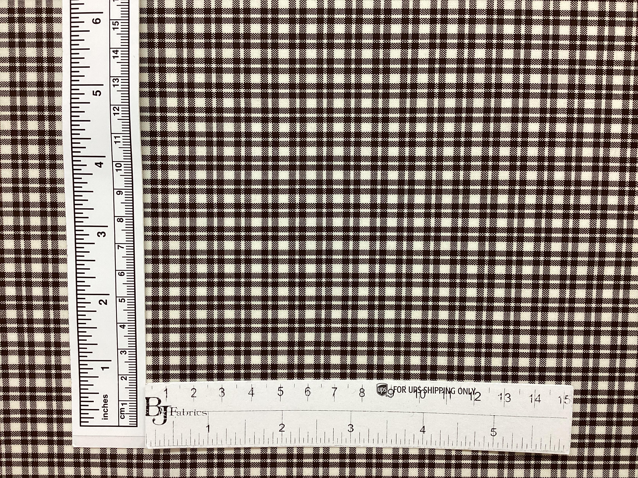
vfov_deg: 45.4
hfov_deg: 58.4
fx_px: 571
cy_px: 239
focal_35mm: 31
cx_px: 319
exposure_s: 1/60
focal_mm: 3.3
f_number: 2.4
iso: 100
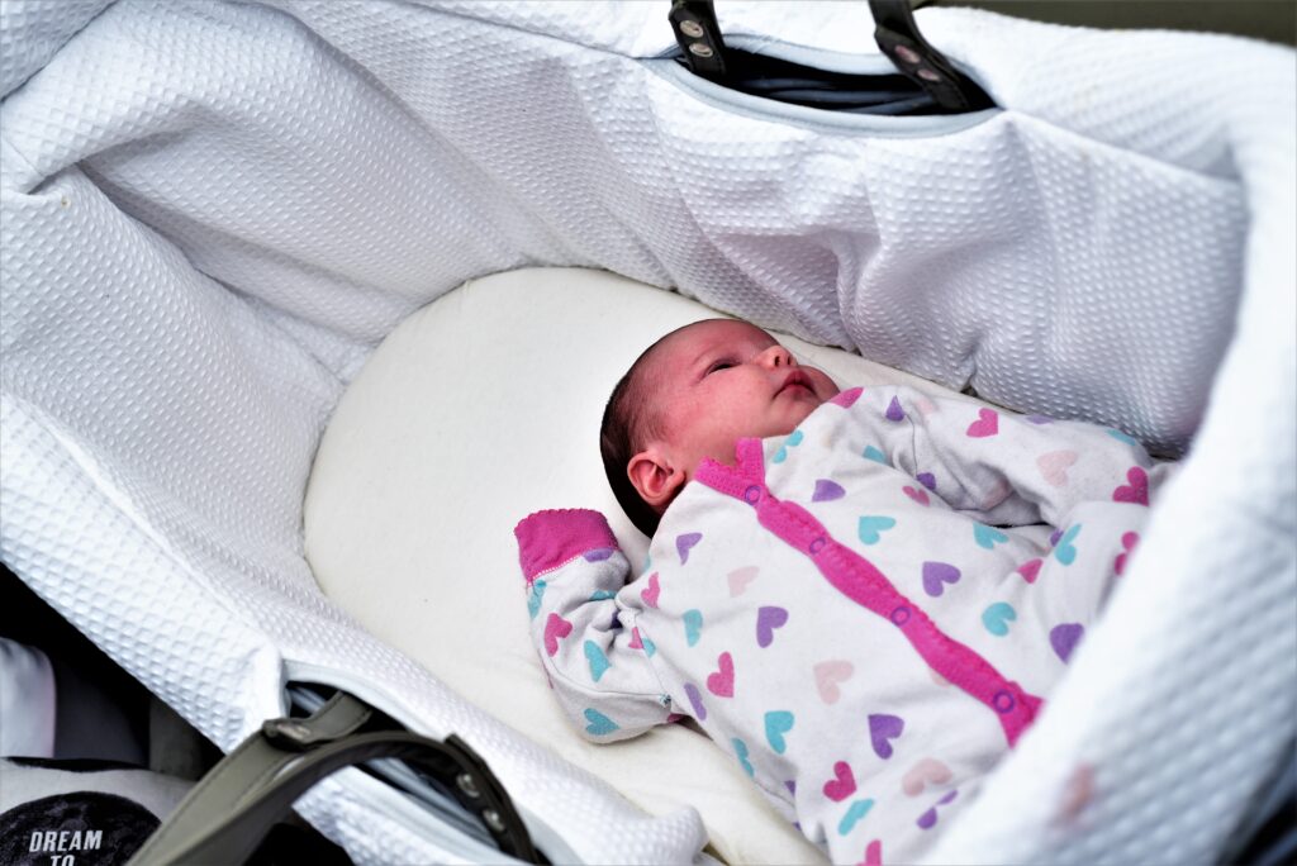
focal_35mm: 50
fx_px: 1802
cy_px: 433
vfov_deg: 27.0
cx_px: 648
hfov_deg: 39.6
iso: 320
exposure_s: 1/60
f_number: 5.6
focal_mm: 50
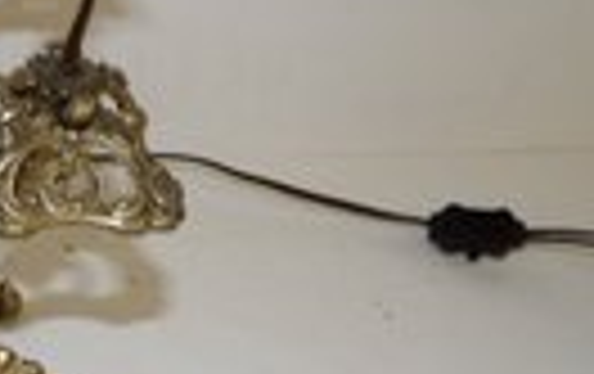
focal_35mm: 66
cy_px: 232
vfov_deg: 19.8
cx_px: -106
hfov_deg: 27.5
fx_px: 1070
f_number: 2.8
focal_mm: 4.3
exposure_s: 1/60
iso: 125
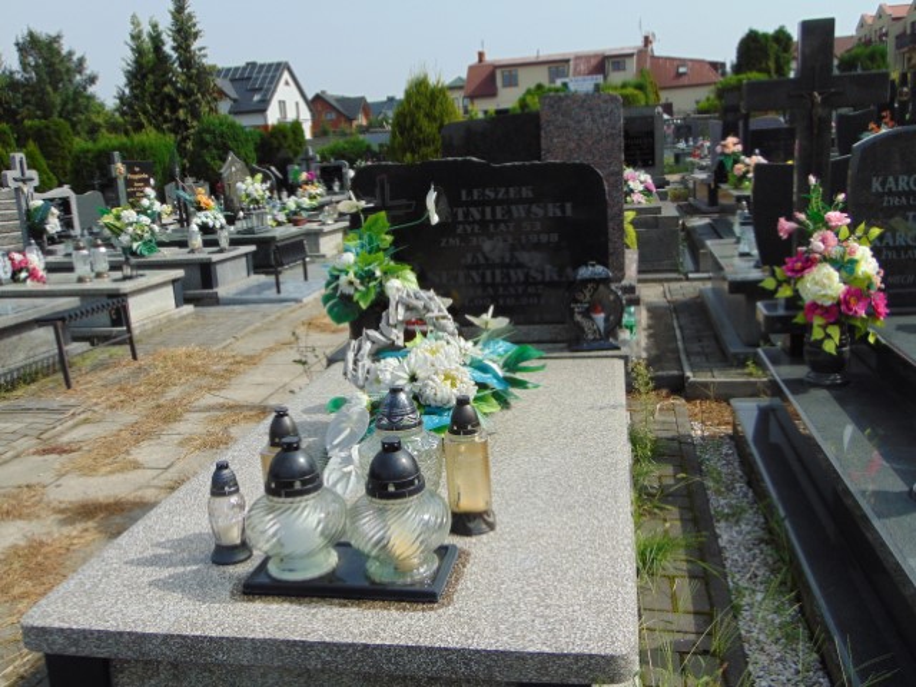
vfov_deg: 42.9
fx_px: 873
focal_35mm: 33
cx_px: 458
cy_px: 344
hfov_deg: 55.4
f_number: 3.2
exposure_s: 1/1000
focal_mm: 5.8
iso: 80
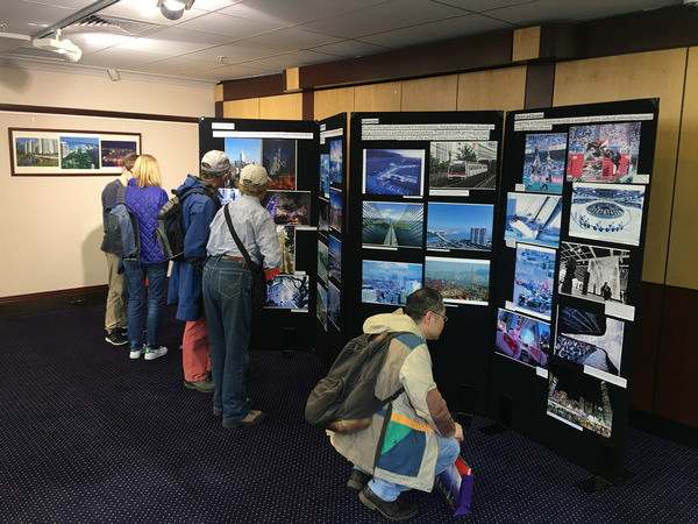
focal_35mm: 29
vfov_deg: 48.2
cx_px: 349
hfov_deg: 61.7
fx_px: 585
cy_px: 262
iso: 50
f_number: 2.2
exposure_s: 1/17
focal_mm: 4.15
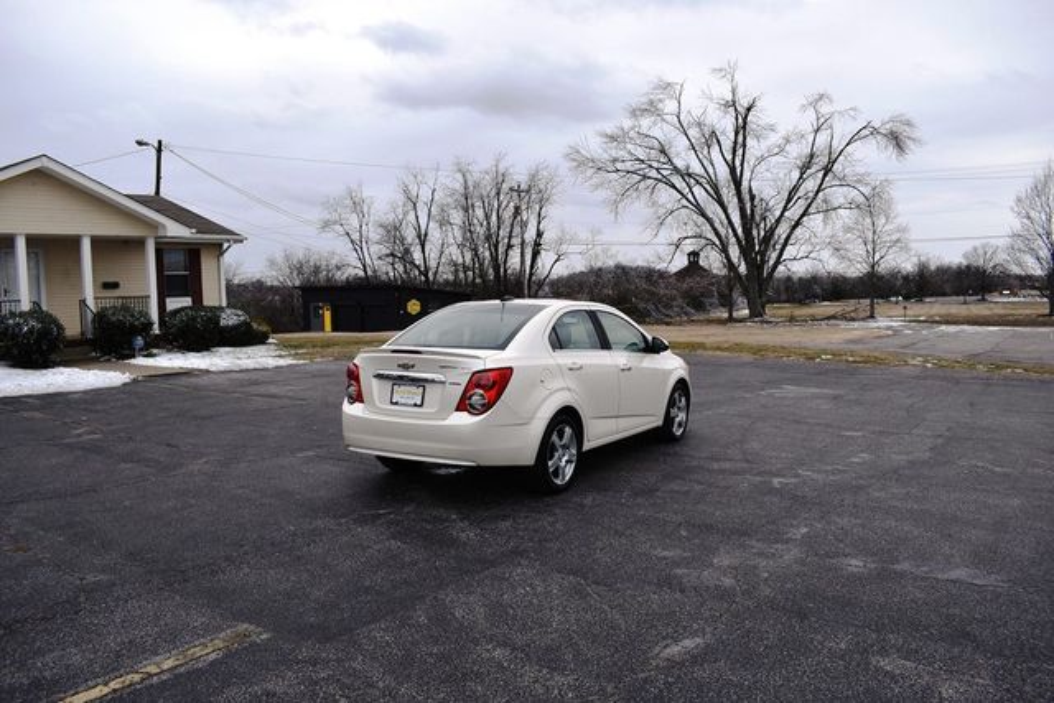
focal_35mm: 27
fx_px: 791
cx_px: 527
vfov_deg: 48.0
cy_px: 352
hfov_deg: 67.4
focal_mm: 18
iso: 200
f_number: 6.3
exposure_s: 1/250
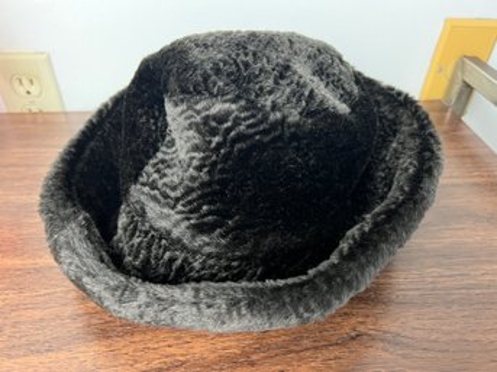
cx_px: 248
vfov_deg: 53.0
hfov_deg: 67.3
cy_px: 186
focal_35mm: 26
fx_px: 373
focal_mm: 5.7
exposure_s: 1/30
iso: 500
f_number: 1.5
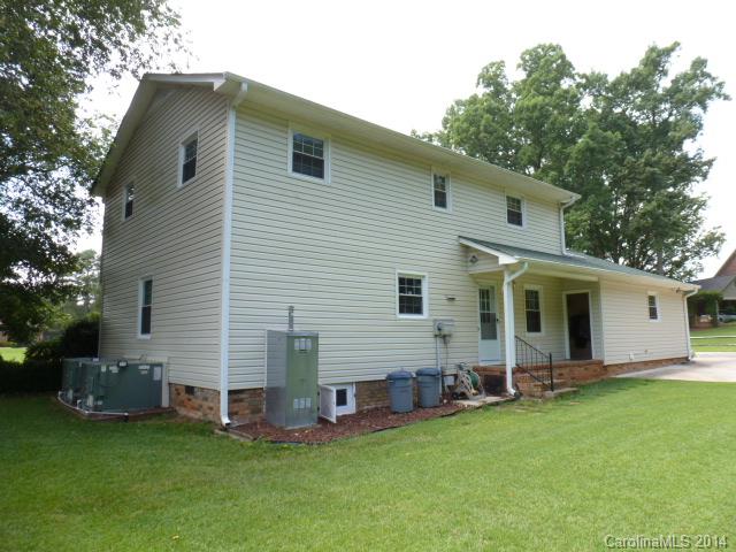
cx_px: 368
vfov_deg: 56.8
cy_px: 276
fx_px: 510
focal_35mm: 24
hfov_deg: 71.6
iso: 100
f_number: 4
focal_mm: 4.3
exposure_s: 1/160
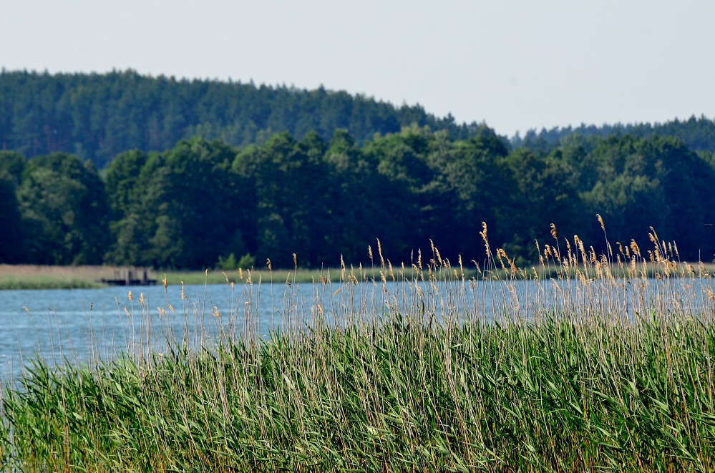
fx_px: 8916
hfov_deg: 4.6
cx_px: 358
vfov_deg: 3.0
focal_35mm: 450
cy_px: 236
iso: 400
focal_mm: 300
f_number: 10
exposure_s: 1/500
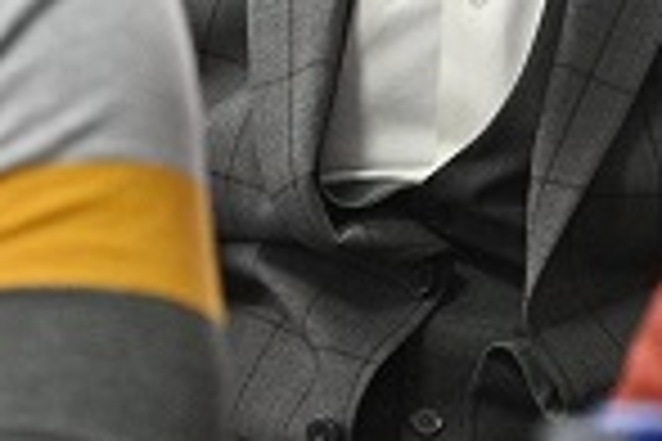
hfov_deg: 2.9
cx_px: 306
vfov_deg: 1.9
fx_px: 12982
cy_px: -320
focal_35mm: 706
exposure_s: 1/320
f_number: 2.8
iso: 2500
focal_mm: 130
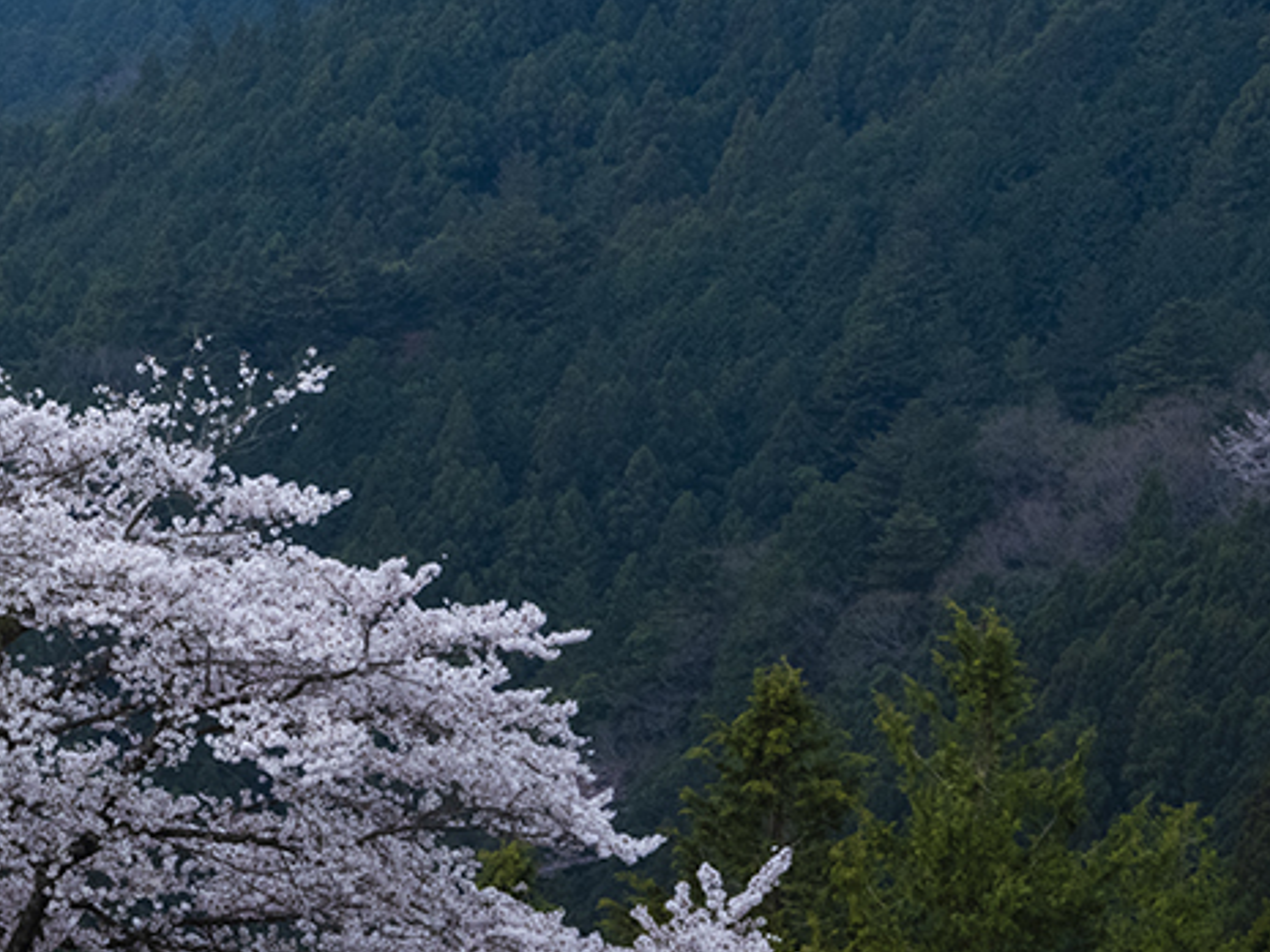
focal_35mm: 272
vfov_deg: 5.5
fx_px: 9982
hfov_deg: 7.2
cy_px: 276
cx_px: -522
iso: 1250
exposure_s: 1/20
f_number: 22
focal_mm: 100
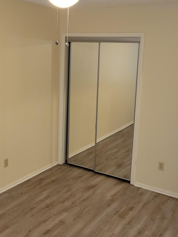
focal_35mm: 43
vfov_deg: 43.8
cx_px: 81
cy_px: 103
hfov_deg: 33.6
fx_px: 295
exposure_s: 1/24
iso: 125
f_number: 1.8
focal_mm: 5.4
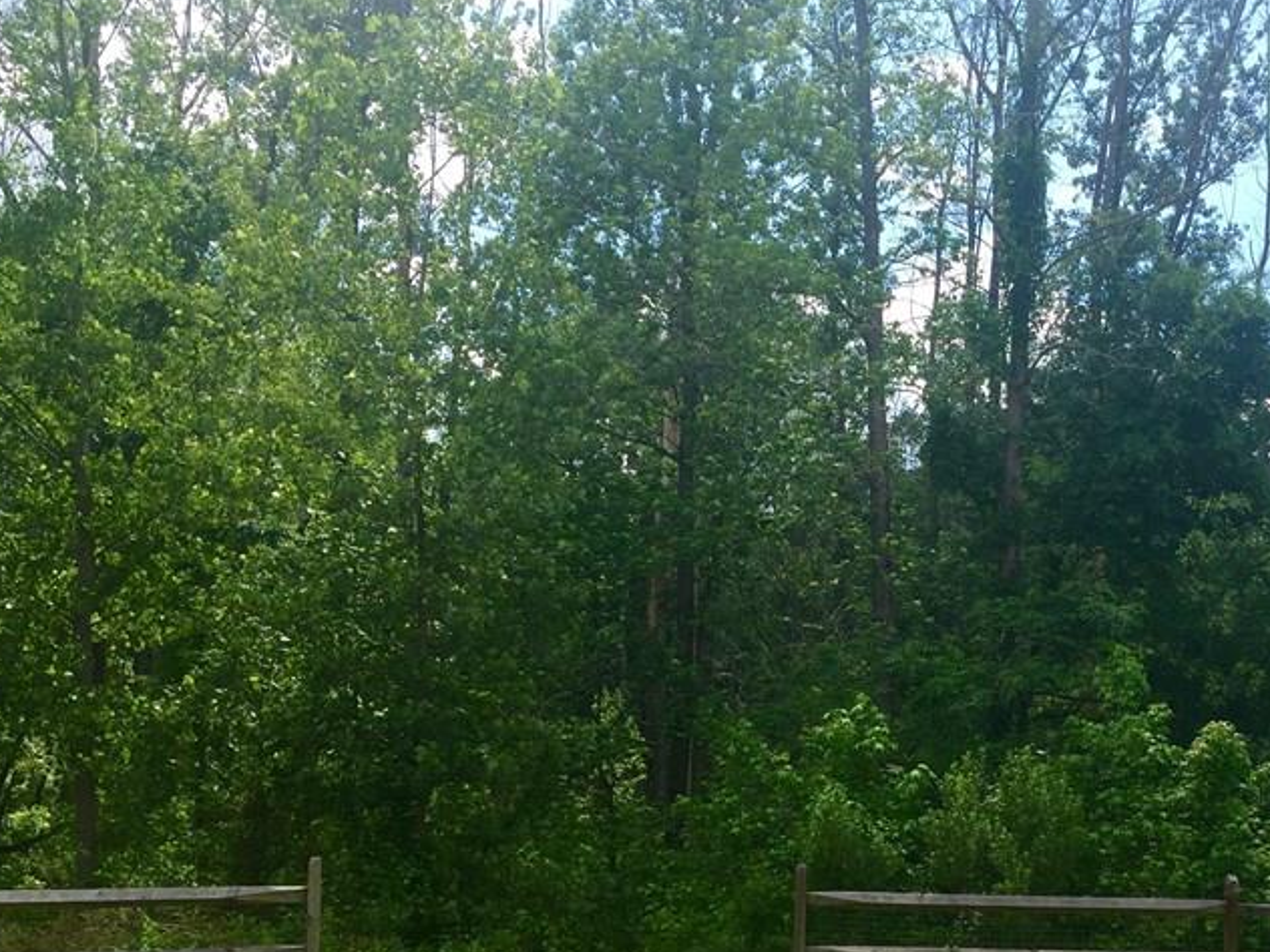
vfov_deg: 30.5
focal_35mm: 47
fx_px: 1724
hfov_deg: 39.5
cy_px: 675
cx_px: 934
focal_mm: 4.15
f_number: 2.2
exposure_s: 1/1014
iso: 32
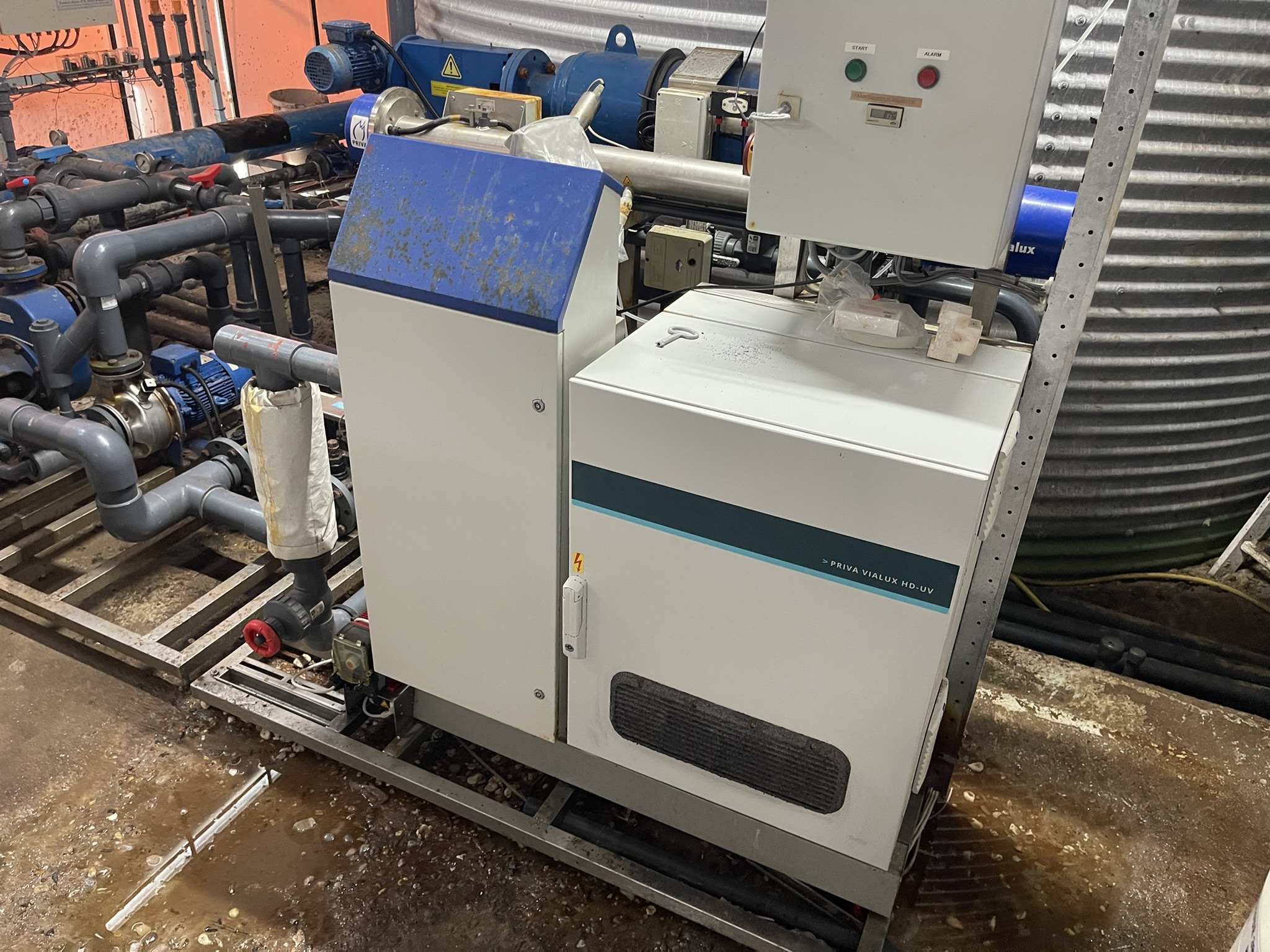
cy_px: 476
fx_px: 917
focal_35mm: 25
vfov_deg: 54.9
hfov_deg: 69.4
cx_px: 635
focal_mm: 5.1
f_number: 1.6
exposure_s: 1/60
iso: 400
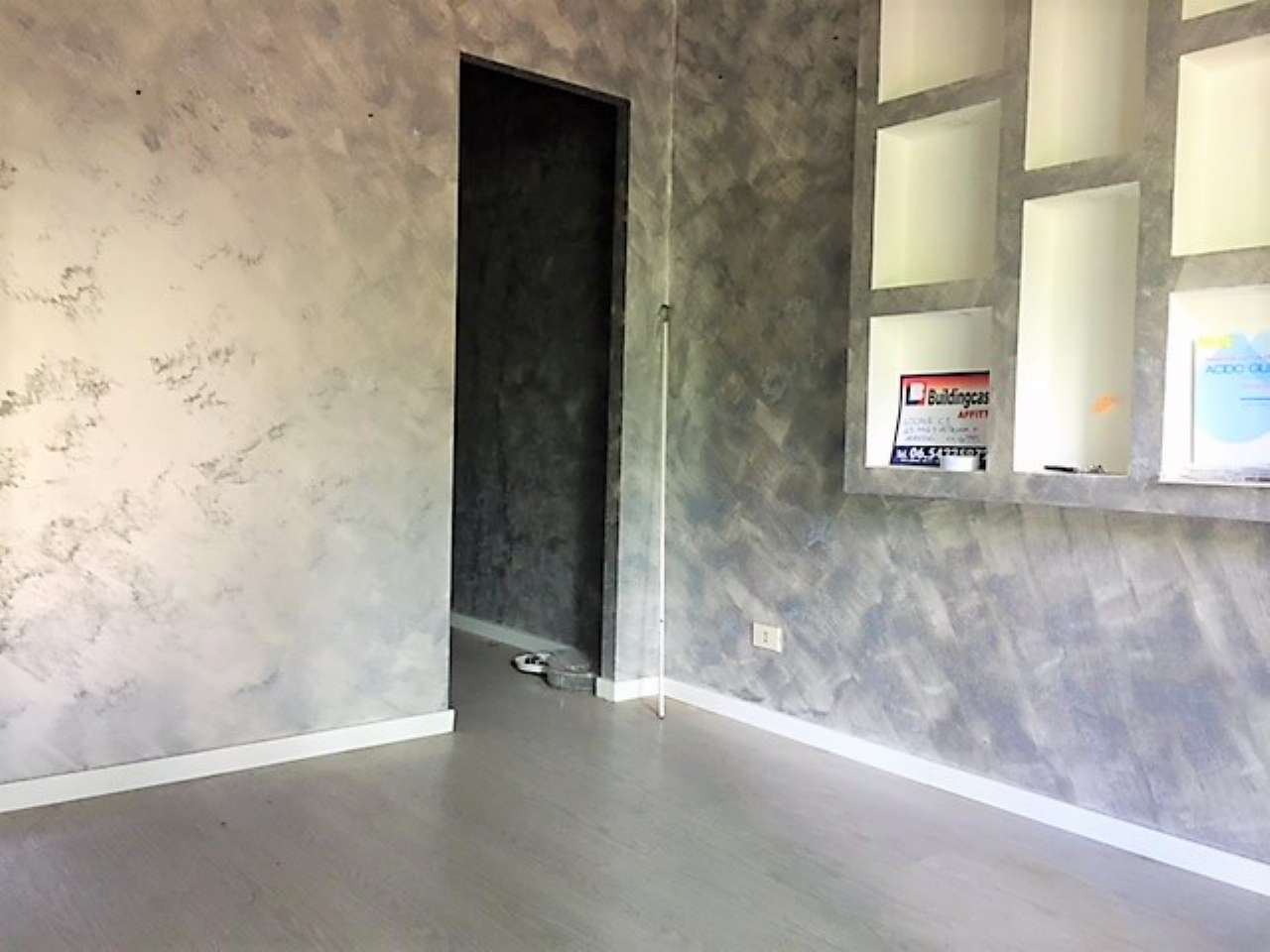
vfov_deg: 48.2
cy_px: 476
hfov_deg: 61.7
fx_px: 1064
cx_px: 635
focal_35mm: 29
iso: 160
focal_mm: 4.15
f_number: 2.2
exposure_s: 1/33
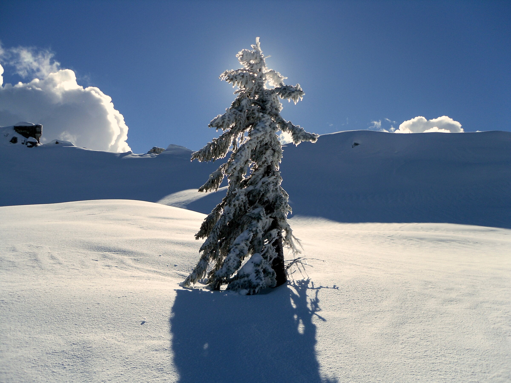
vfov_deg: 41.8
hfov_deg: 54.0
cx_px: 256
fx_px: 502
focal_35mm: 34
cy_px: 192
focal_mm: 6
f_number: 8.1
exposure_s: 1/331
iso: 80
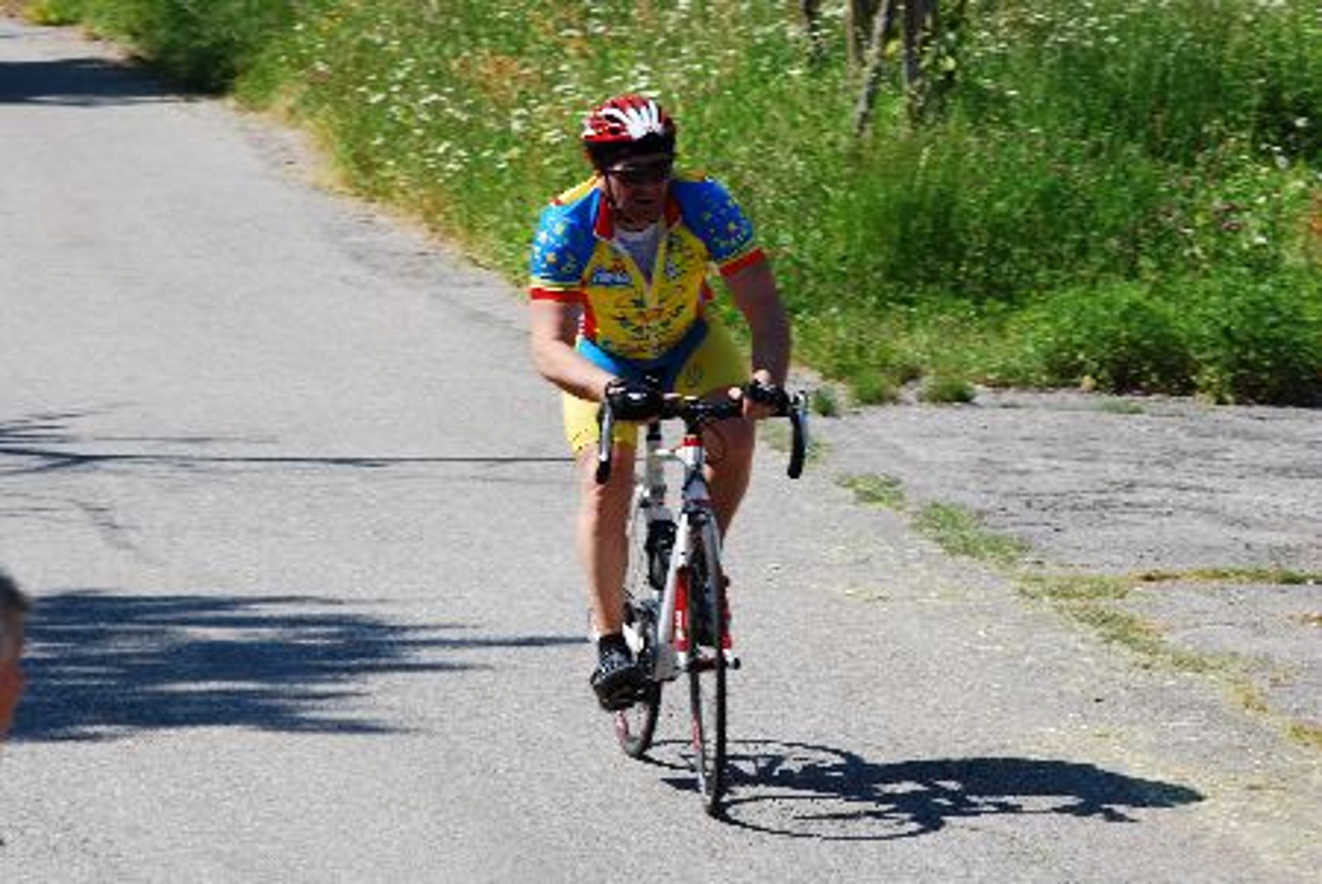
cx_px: 661
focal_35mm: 225
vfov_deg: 6.1
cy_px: 442
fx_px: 8270
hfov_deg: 9.1
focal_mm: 150
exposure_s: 1/125
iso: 100
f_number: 10
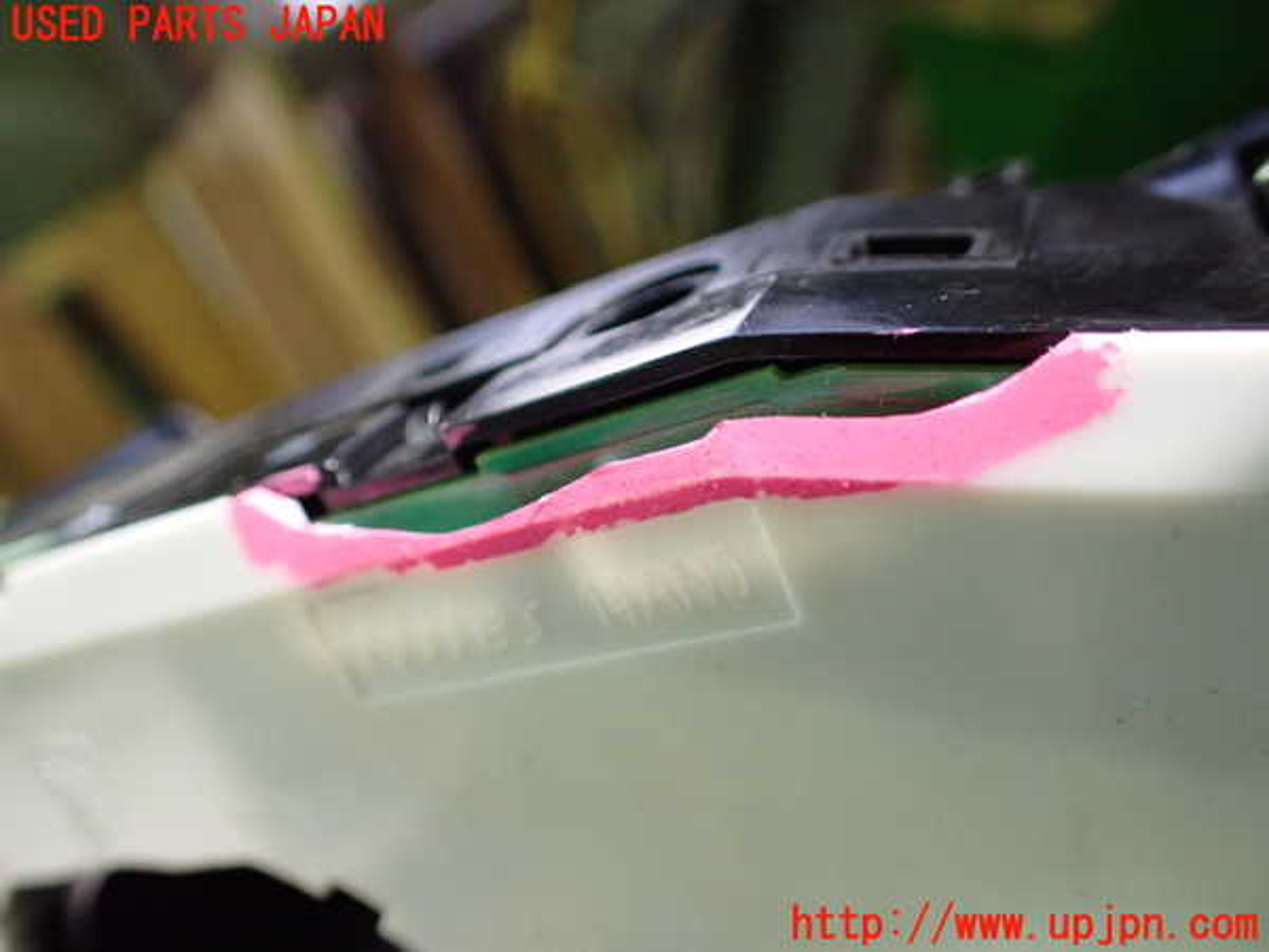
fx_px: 1100
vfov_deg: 46.8
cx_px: 634
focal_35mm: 30
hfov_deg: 60.0
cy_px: 476
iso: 640
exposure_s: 1/125
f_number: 2.3
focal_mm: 5.4
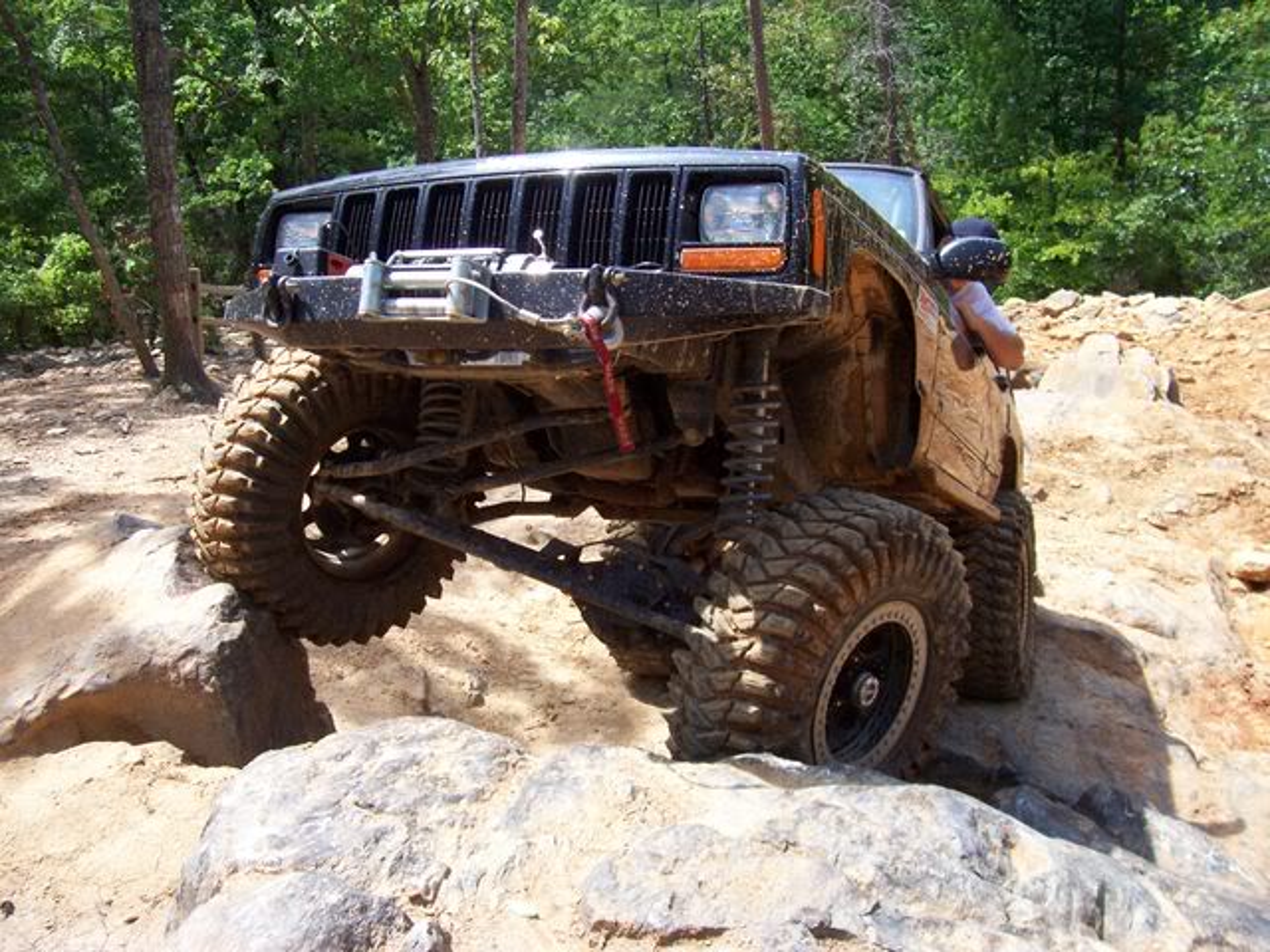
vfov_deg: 41.8
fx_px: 1247
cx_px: 635
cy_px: 476
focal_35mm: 34
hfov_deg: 54.0
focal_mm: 5.6
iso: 80
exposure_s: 1/486
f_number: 2.7
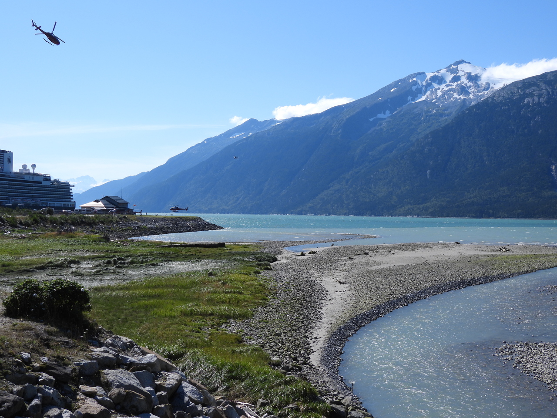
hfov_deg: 40.4
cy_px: 209
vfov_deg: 30.9
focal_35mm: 47
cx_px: 278
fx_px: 756
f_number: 3.2
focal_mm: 8.4
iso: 100
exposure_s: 1/2000
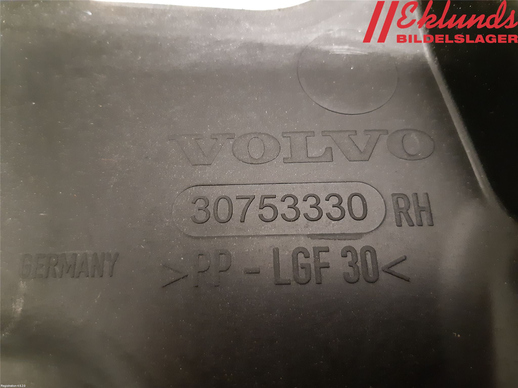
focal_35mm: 26
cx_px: 259
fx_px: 389
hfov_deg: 67.3
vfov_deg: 53.1
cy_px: 194
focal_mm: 3.93
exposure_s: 1/17
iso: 640
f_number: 1.7
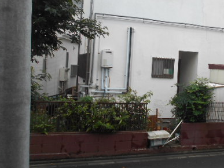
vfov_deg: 33.4
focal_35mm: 43
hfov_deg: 42.5
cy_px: 63
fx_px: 278
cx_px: 168
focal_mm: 4.6
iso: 80
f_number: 3.2
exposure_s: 1/500
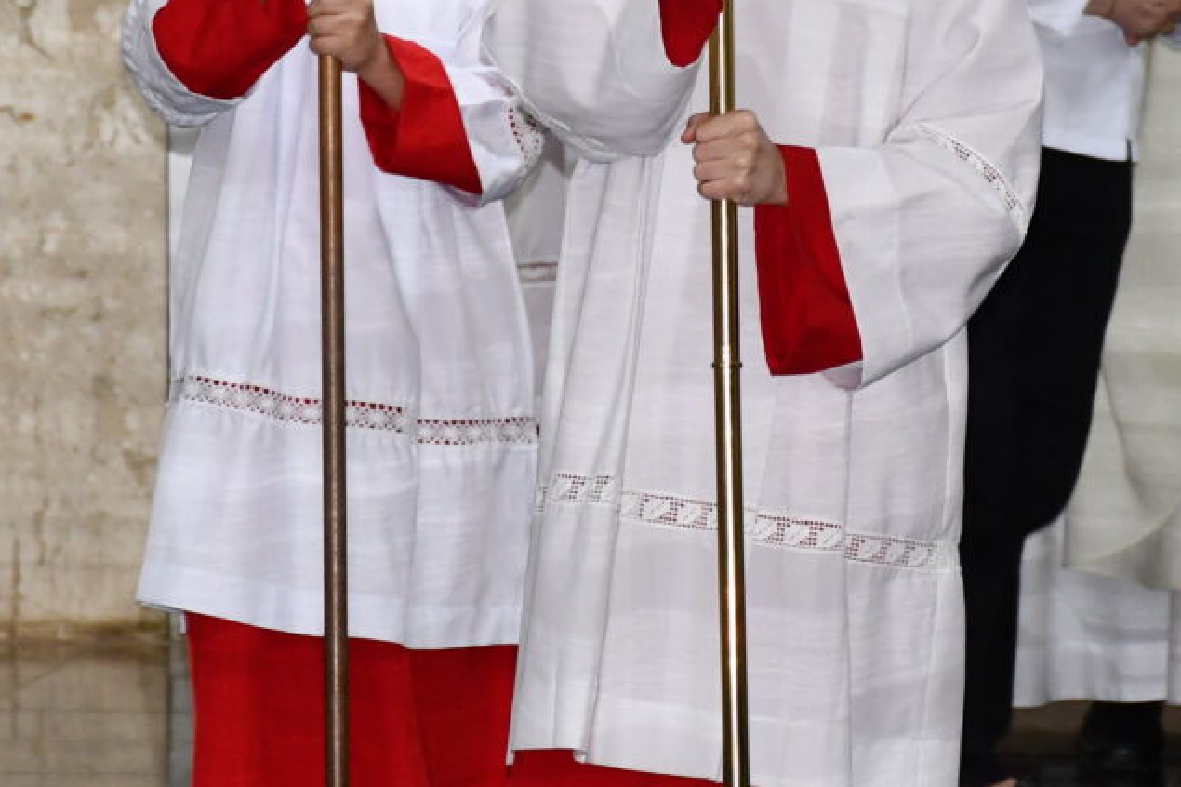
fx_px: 11905
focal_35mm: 363
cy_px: 162
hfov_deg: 5.7
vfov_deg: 3.8
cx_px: 692
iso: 1250
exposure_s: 1/60
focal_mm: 80
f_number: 5.3
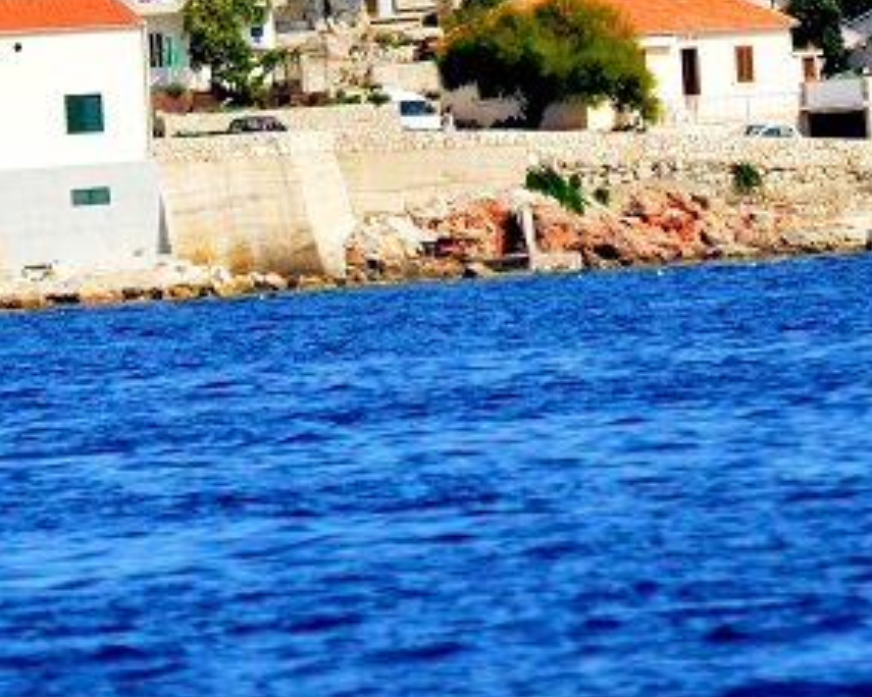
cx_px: 546
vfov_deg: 1.6
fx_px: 25395
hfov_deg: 2.0
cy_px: -295
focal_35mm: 984
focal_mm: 200
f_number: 5.6
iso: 2500
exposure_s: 1/8000
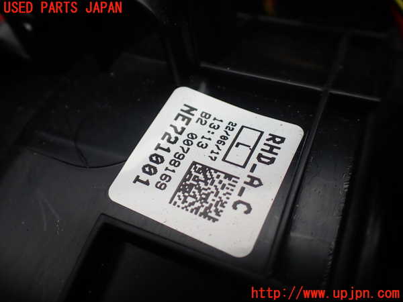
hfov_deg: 60.0
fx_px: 349
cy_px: 151
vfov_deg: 46.8
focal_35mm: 30
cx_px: 202
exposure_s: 1/160
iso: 100
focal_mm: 5.4
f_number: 2.3
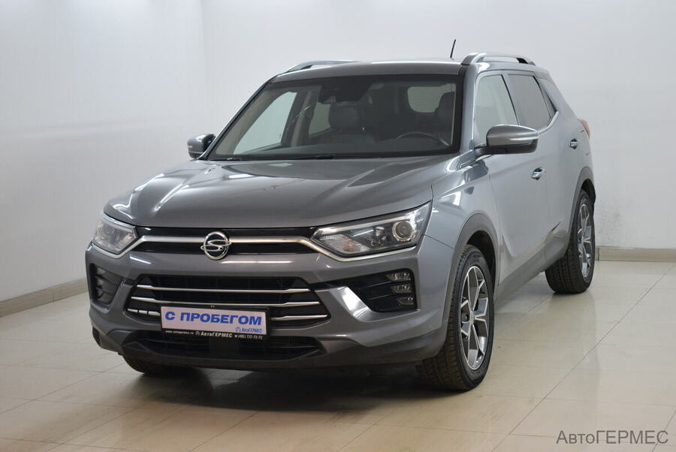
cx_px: 338
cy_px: 226
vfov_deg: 21.6
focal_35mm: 63
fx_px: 1184
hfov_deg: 31.9
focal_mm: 42
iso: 1000
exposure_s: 1/100
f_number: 5
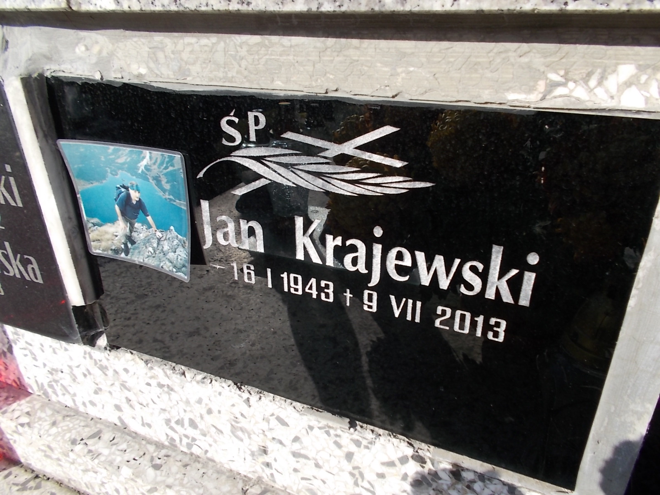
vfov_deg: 53.1
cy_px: 248
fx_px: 496
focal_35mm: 26
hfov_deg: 67.3
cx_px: 330
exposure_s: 1/100
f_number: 8
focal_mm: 4.6
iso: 80
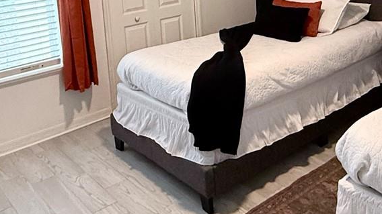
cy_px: -15
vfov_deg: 25.8
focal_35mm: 43
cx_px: 211
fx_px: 435
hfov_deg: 47.3
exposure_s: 1/120
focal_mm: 2.22
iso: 500
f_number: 2.2
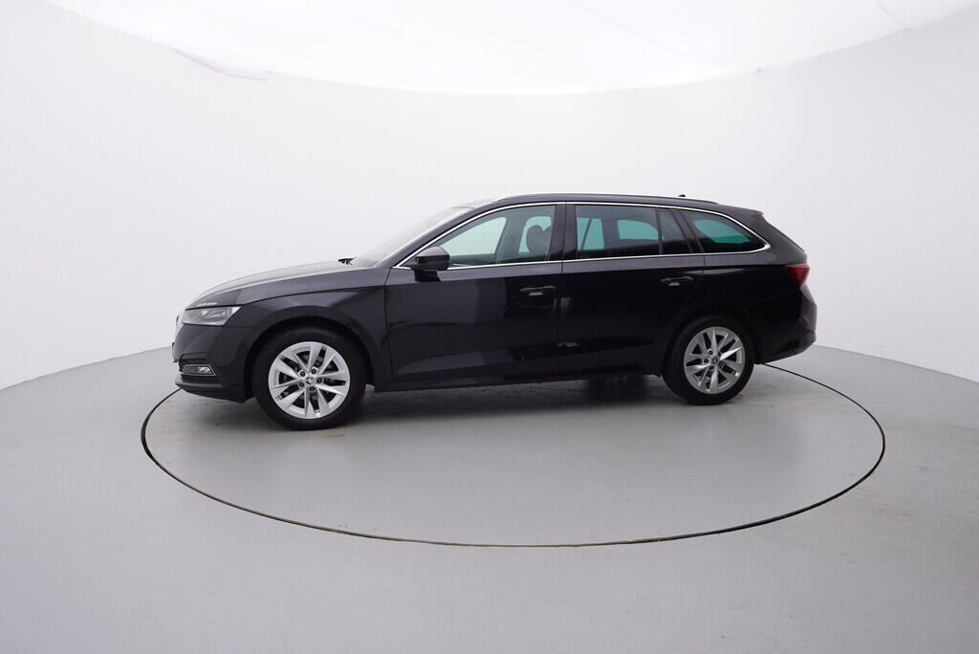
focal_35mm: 22
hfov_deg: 77.3
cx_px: 490
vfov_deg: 56.2
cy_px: 327
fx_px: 612
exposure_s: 1/80
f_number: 5
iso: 200
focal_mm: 15
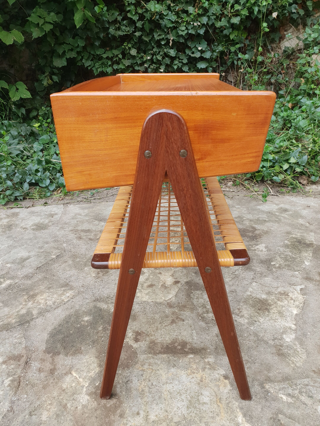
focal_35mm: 26
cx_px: 160
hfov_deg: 53.1
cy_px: 213
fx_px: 320
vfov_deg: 67.3
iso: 50
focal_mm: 4.3
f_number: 2.4
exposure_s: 1/100
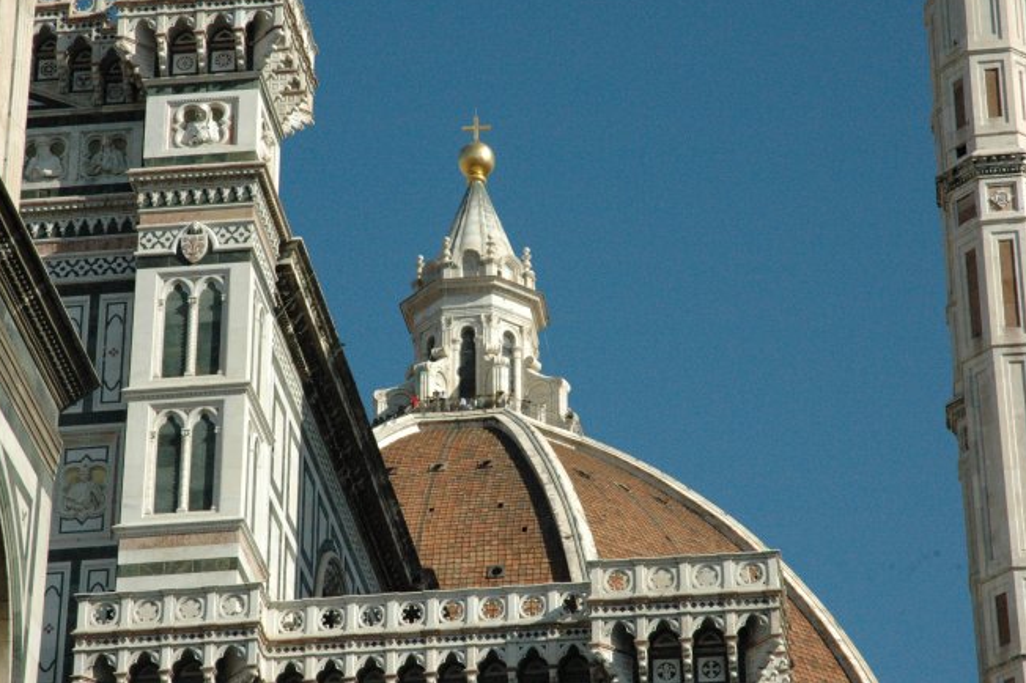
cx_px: 493
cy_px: 307
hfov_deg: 17.6
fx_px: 3304
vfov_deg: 11.8
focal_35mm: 116
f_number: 16
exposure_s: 1/1000
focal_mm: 70
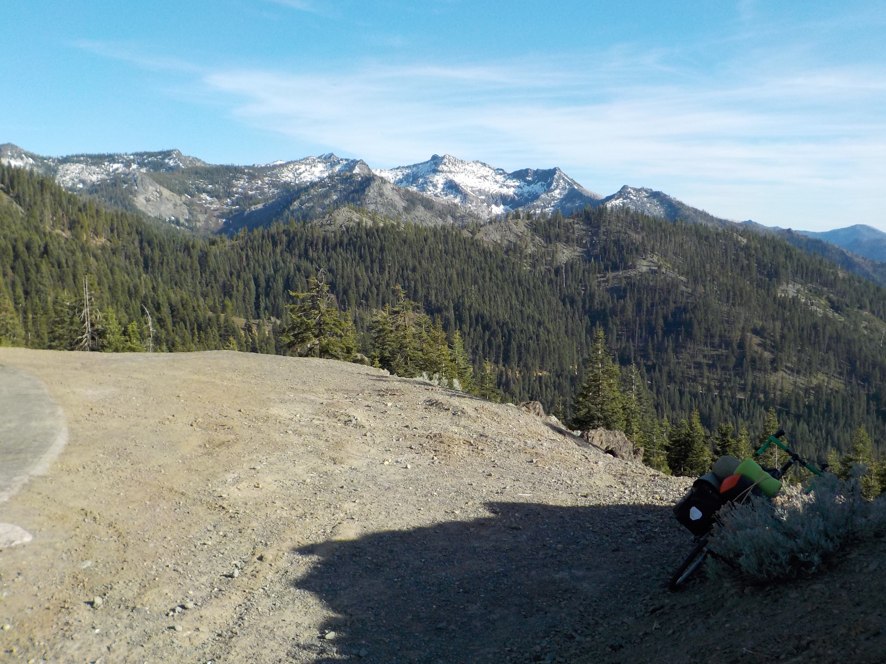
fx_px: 768
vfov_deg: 46.8
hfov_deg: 60.0
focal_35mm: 30
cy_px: 332
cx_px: 443
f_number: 3.3
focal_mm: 4.1
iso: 125
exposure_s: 1/800
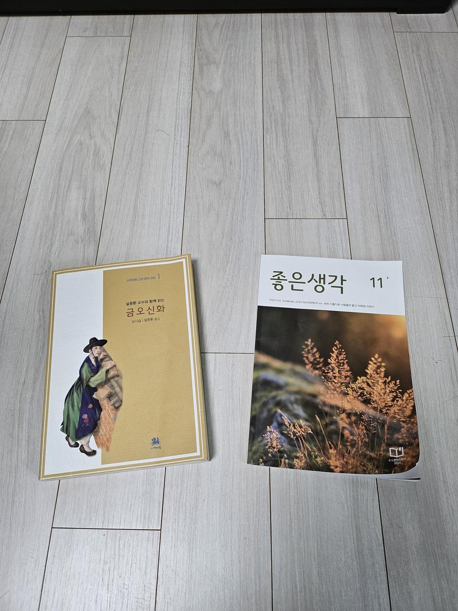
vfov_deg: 71.6
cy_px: 306
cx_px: 229
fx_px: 423
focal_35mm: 24
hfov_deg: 56.8
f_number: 1.8
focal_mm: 5
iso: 160
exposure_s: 1/120
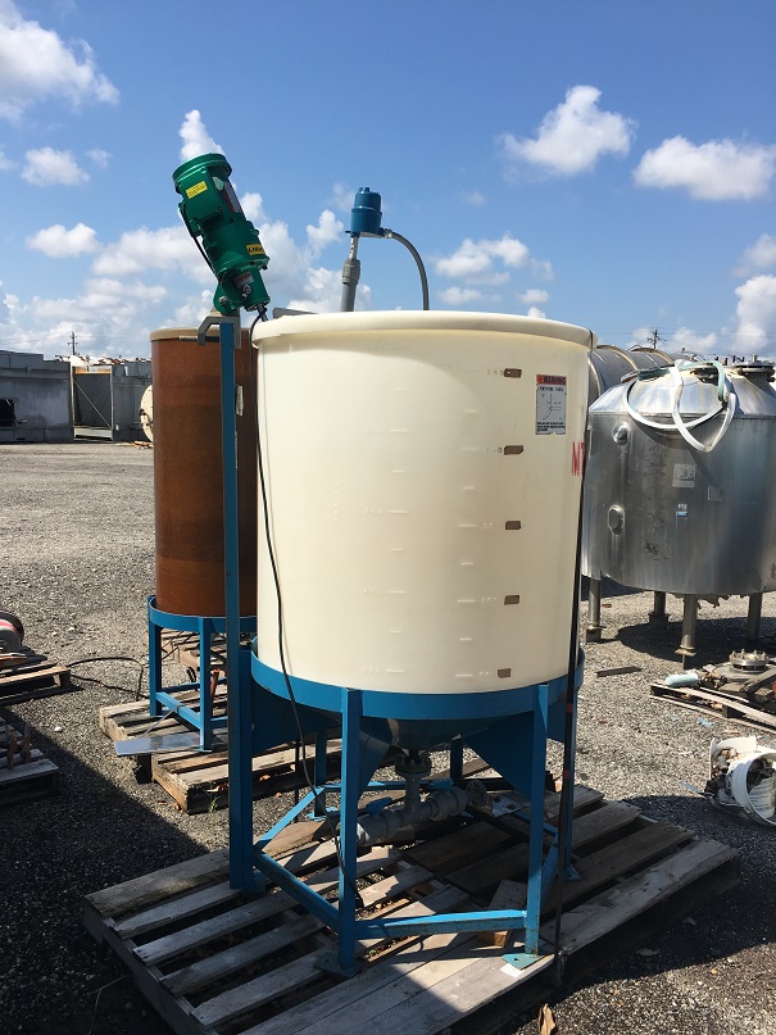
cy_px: 518
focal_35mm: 29
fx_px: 867
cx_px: 388
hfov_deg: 48.2
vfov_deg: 61.7
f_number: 2.2
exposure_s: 1/1923
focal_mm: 4.15
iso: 25
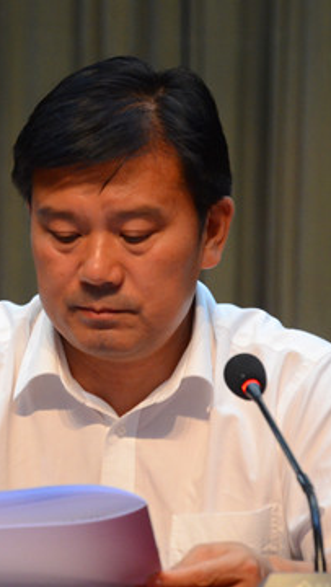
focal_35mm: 256
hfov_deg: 4.8
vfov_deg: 8.4
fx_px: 3987
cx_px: 171
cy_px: 298
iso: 1600
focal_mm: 98
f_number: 5.6
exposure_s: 1/60
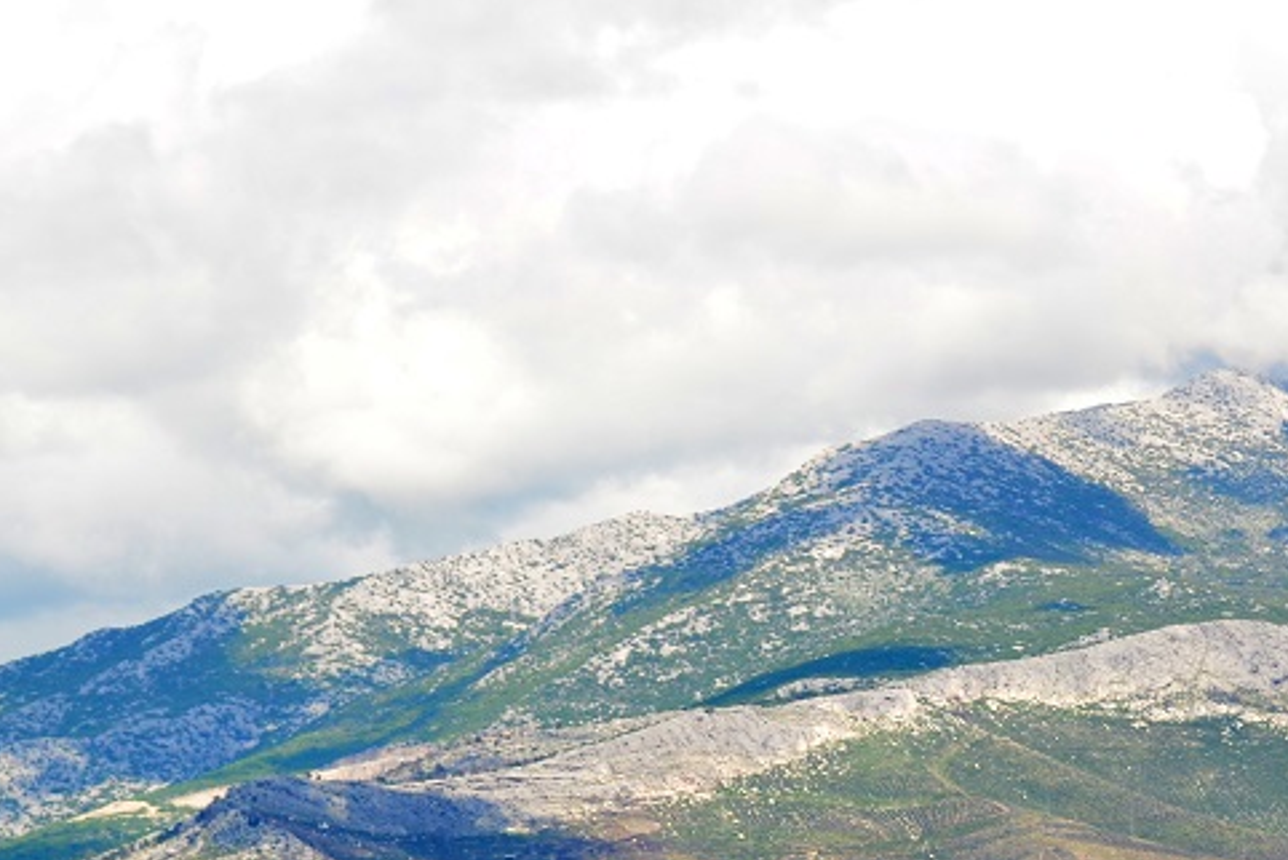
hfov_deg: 9.5
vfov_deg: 6.3
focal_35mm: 217
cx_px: 1025
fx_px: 7768
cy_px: 669
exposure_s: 1/320
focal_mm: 70
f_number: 5.6
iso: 100
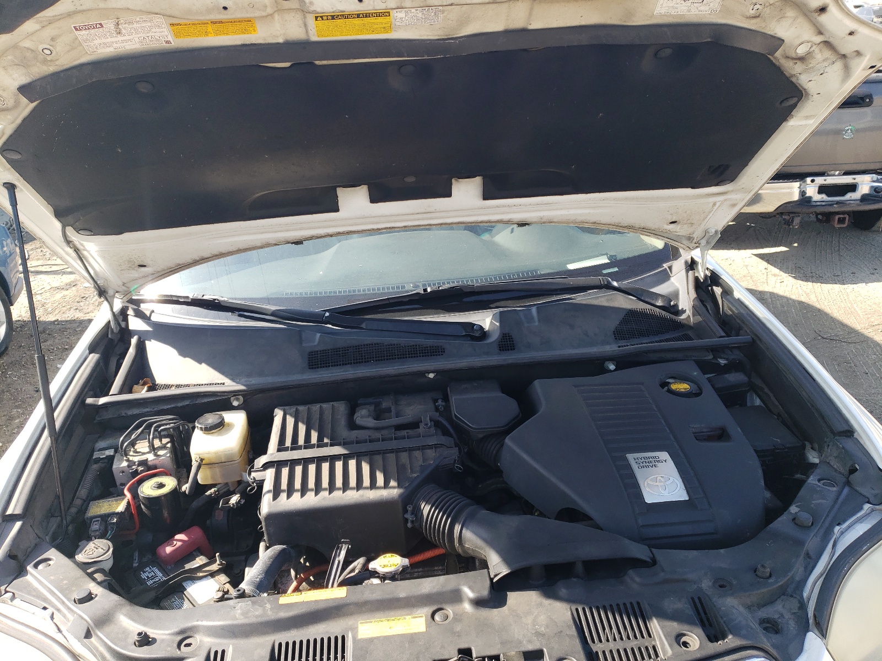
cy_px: 330
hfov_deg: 67.3
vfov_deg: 53.1
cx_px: 441
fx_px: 662
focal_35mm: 26
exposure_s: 1/556
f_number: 1.5
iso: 50
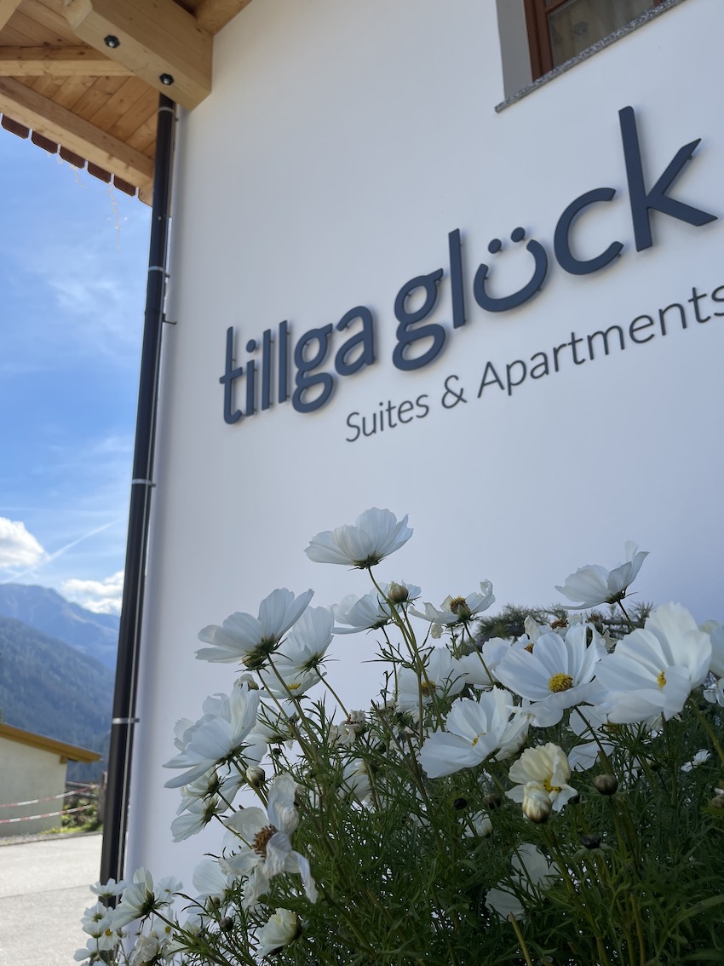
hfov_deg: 53.0
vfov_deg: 67.3
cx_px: 362
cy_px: 483
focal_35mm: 26
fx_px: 725
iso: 32
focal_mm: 5.1
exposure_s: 1/1976
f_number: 1.6
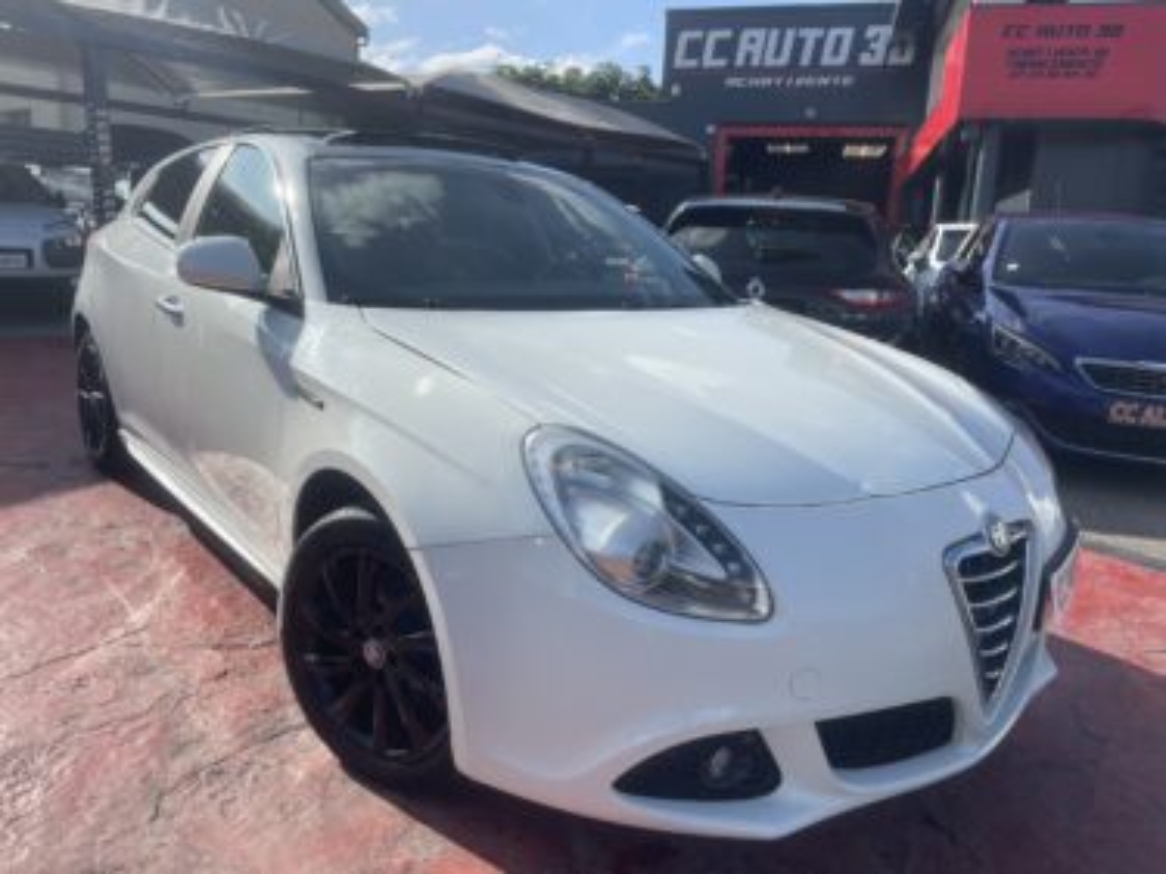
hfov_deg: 67.3
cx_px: 583
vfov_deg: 53.0
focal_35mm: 26
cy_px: 437
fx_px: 875
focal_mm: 4.2
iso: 32
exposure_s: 1/3040
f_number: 1.6
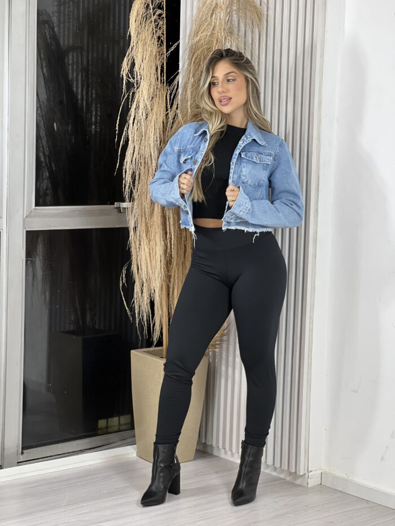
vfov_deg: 25.3
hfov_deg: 19.1
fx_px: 1171
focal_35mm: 77
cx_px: 198
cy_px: 263
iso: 160
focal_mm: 9
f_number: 2.8
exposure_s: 1/120
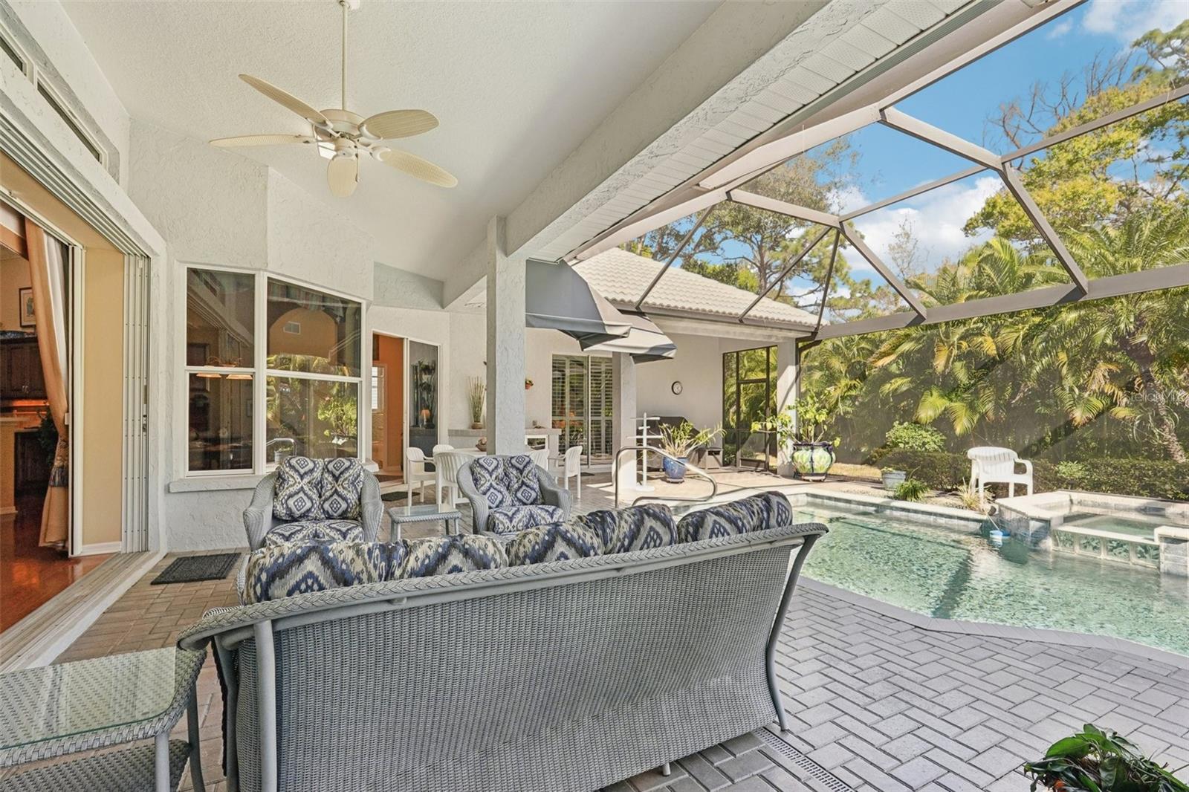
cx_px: 594
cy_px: 396
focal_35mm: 16
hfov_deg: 96.7
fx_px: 528
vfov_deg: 73.7
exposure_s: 1/60
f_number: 8
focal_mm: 16
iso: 400
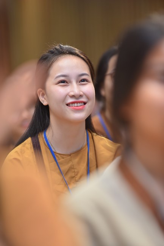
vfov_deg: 10.3
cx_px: 82
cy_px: 123
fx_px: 1367
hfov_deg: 6.9
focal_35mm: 200
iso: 1000
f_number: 2.8
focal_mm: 200
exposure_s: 1/125
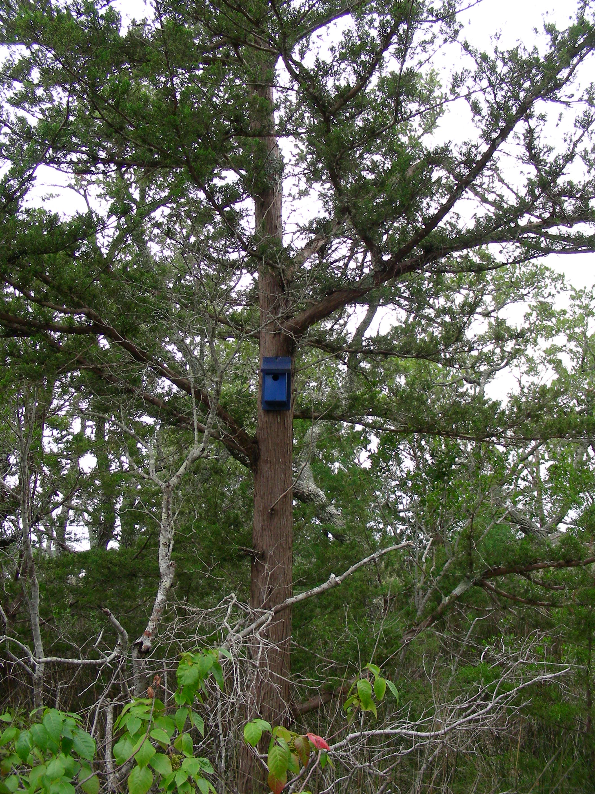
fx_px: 871
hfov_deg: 37.7
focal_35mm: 38
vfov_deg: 49.0
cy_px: 397
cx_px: 298
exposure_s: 1/130
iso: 50
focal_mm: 6.3
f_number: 4
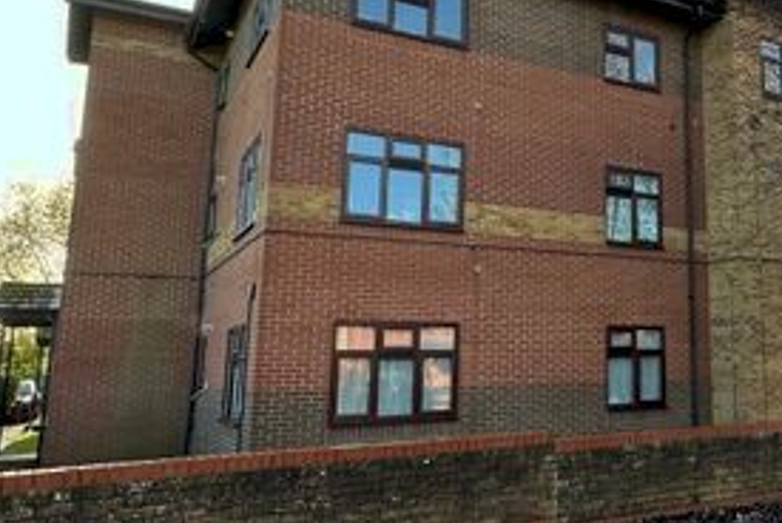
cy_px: 223
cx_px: 660
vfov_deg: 36.0
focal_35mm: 37
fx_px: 805
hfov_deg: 48.0
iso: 40
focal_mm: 2.22
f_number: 2.2
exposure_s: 1/467
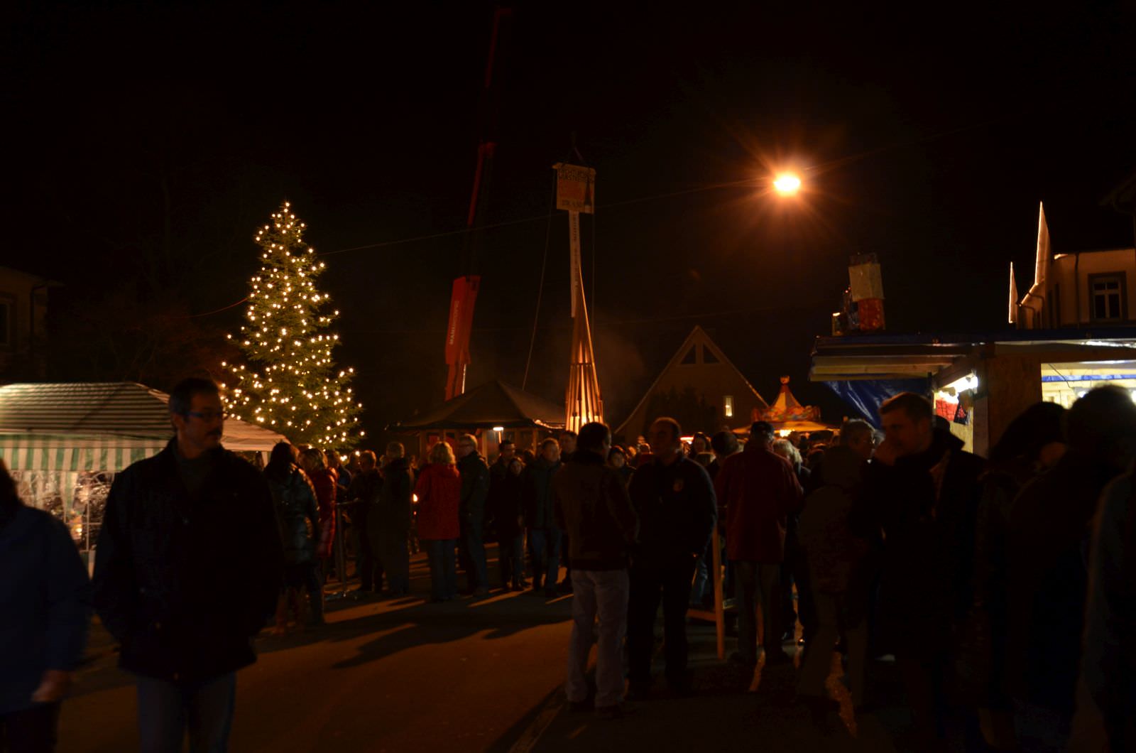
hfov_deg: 53.2
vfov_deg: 36.7
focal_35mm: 36
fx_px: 1134
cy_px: 376
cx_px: 568
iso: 800
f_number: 5.6
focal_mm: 24
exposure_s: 1/8
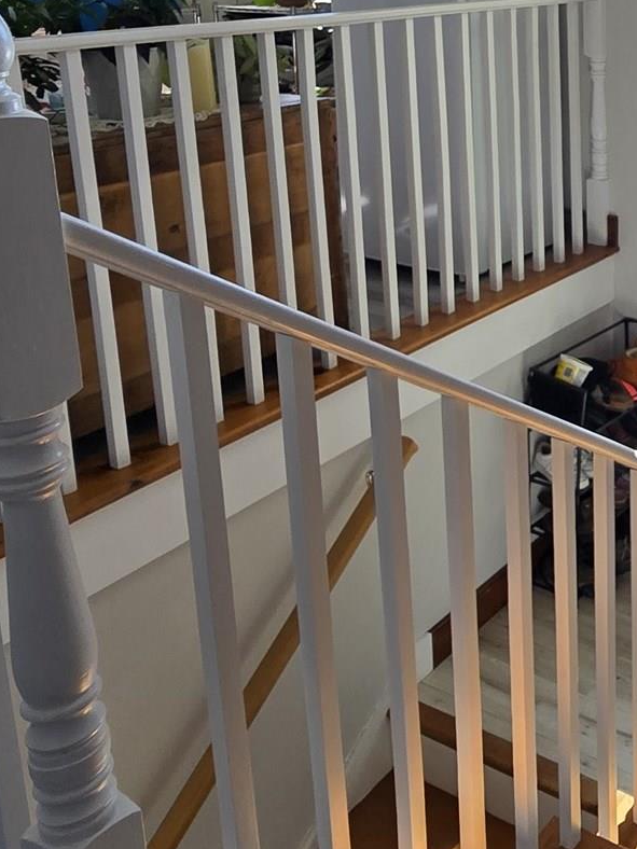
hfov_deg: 32.2
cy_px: 152
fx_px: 932
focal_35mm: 38
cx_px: 735
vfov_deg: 46.1
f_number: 2.2
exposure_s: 1/186
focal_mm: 2.2
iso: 50
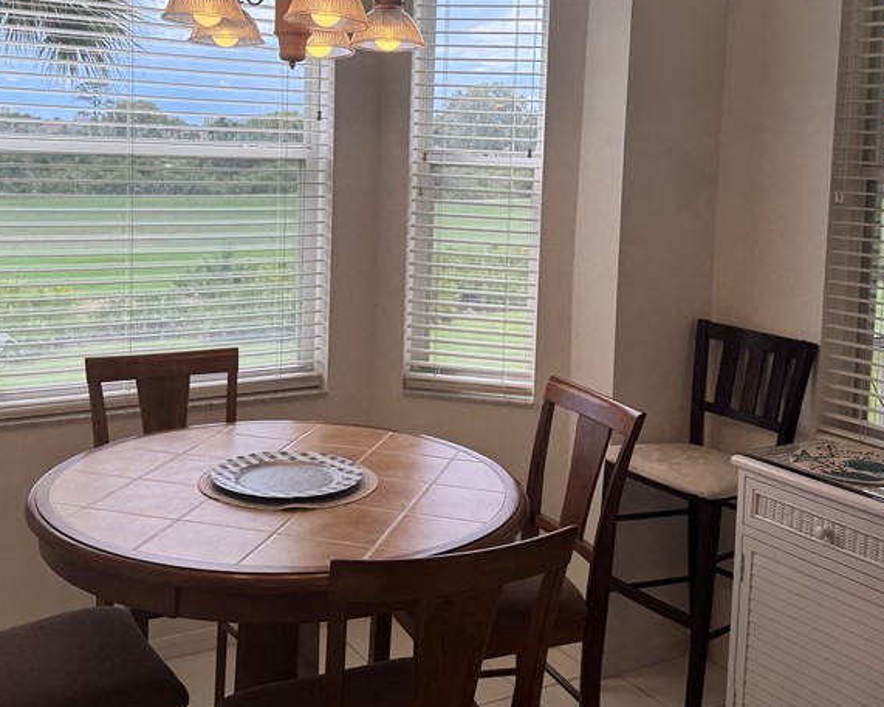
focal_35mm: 42
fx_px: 1099
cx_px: 437
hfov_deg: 43.8
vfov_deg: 35.3
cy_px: 229
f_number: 1.78
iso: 80
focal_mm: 6.76
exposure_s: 1/1172
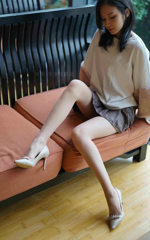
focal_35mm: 52
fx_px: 340
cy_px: 118
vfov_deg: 38.9
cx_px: 77
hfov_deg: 24.9
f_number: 1.8
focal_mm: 50
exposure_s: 1/250
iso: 200
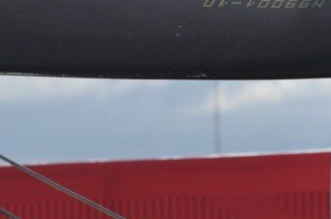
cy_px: 50
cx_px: 964
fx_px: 5791
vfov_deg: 2.2
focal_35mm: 631
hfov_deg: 3.2
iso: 200
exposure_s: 1/640
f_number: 8
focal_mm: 70
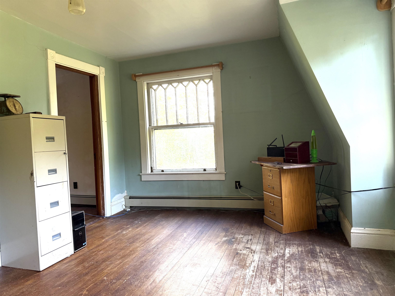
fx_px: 274
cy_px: 148
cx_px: 198
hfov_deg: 71.6
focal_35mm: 24
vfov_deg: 56.8
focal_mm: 6.76
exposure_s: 1/76
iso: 200
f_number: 1.78
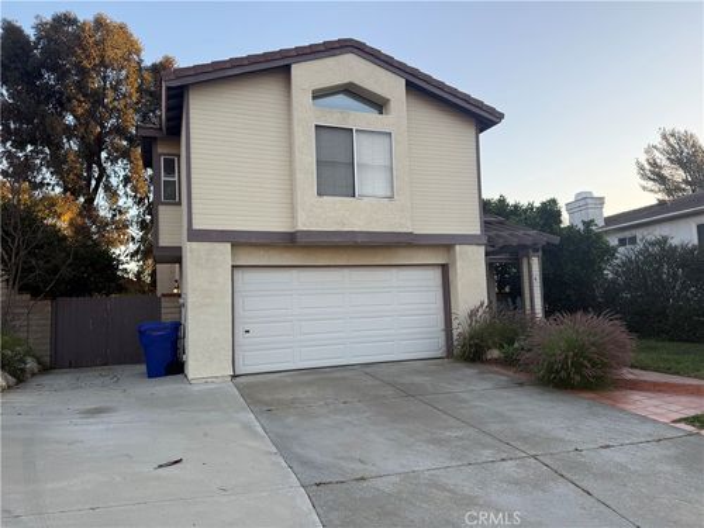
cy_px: 264
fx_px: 488
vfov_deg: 56.8
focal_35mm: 24
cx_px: 352
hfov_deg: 71.6
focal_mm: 6.76
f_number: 1.78
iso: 100
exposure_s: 1/632
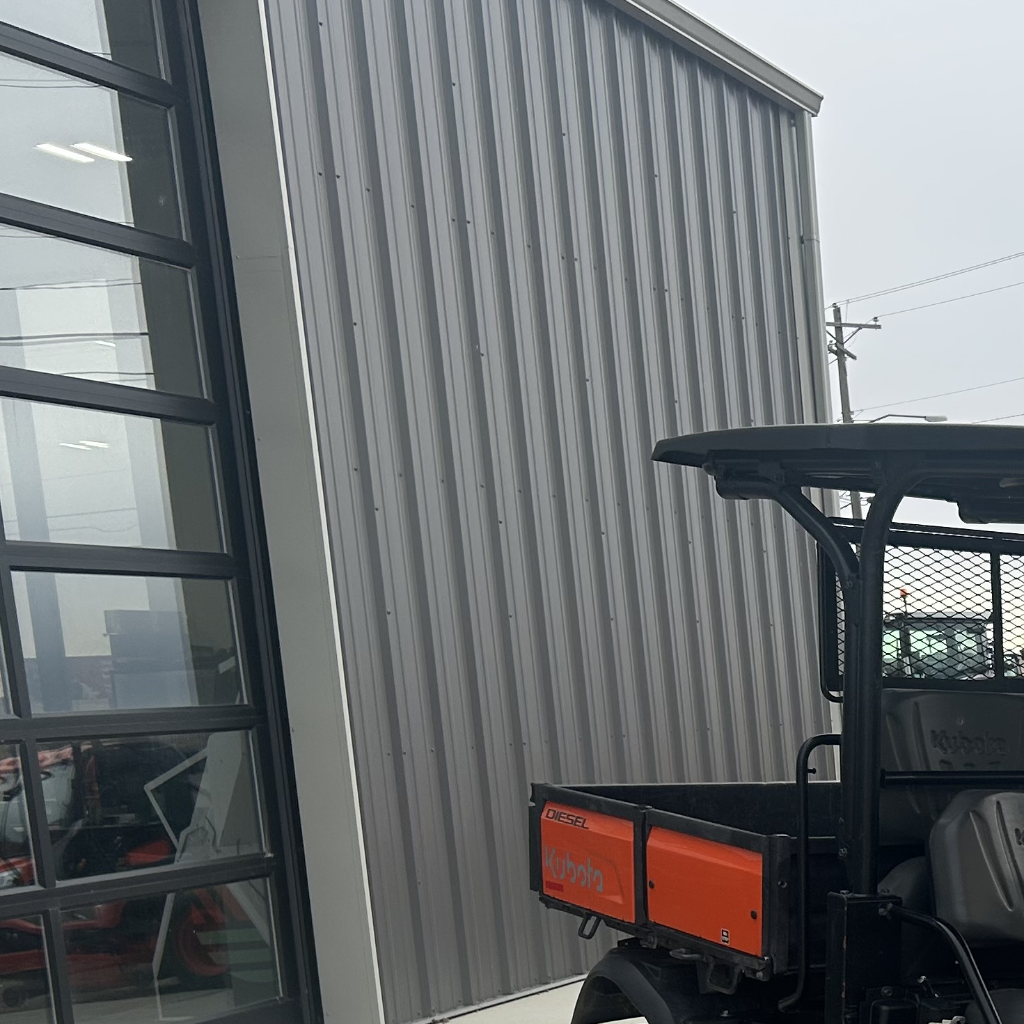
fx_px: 2108
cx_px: 1274
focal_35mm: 63
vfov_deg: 26.2
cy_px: 958
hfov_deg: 24.4
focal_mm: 5.7
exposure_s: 1/1252
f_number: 1.5
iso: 50
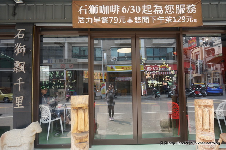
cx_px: 113
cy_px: 75
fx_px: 150
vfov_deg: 53.0
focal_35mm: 24
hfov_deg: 73.8
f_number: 4.5
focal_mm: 16
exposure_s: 1/160
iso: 320
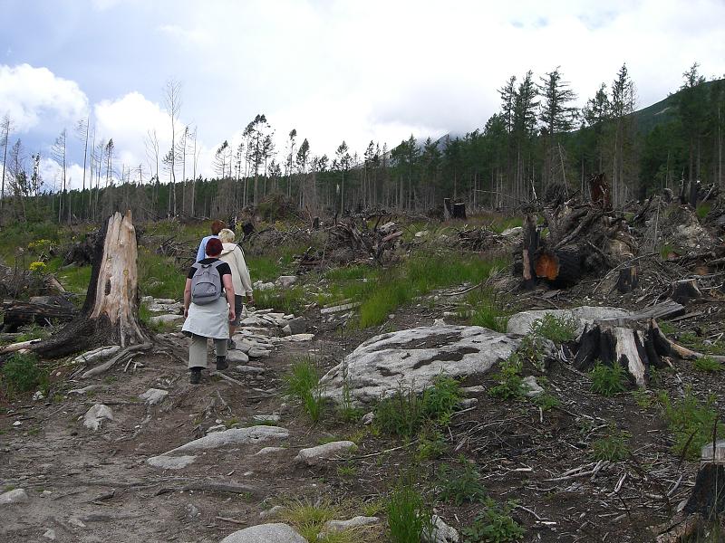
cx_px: 362
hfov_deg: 49.0
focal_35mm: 38
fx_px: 796
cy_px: 272
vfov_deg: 37.7
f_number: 4.4
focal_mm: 6.3
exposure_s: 1/500
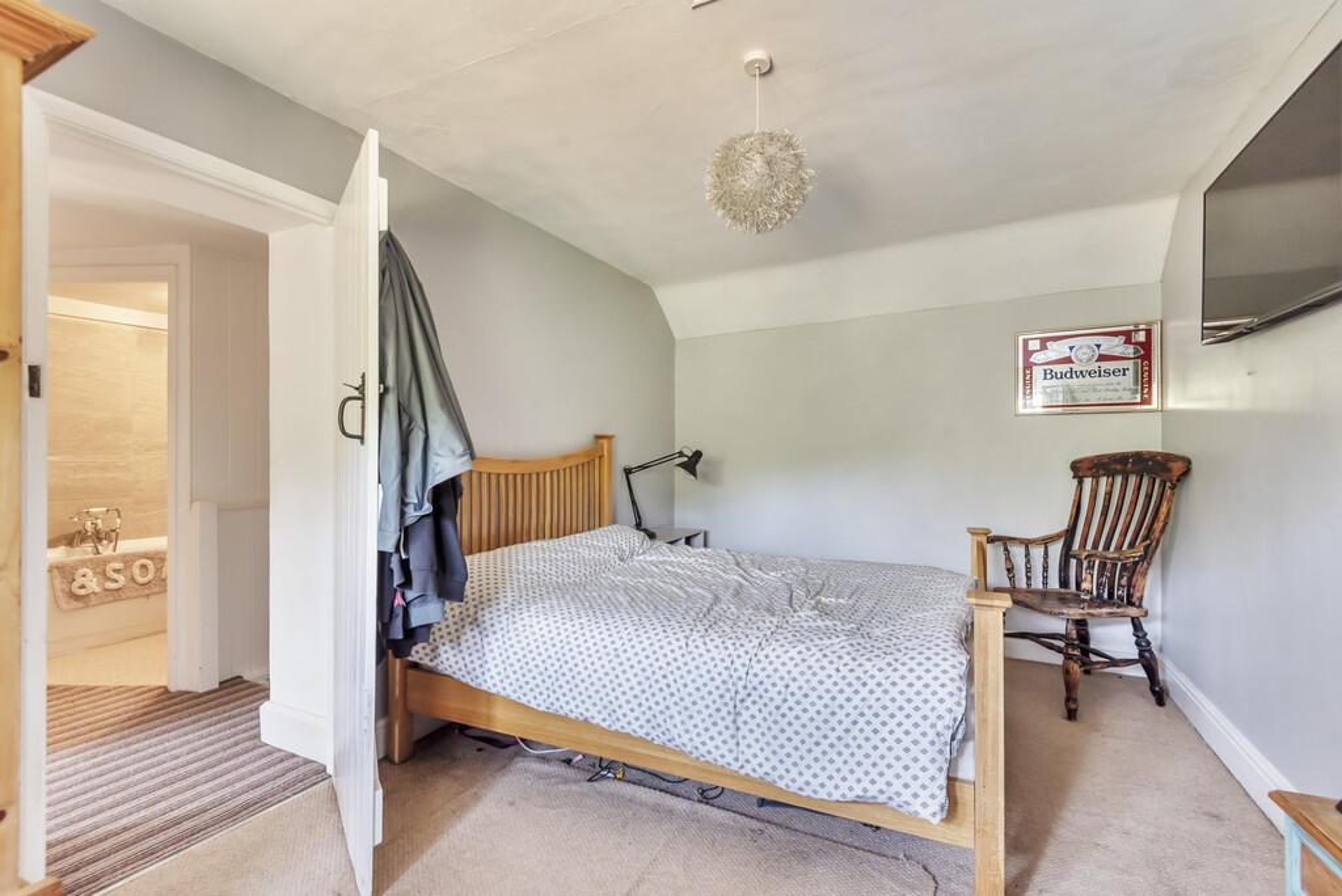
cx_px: 671
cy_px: 448
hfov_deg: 96.7
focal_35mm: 16
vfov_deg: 73.8
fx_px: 597
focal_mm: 16
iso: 400
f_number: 6.3
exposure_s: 1/13
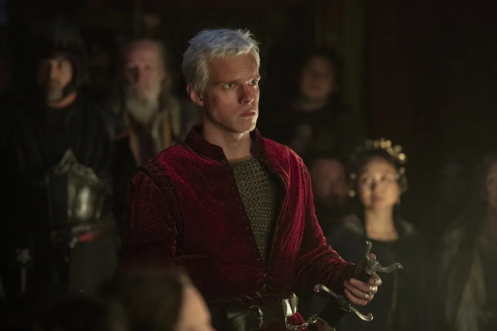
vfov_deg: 11.2
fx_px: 1684
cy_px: 166
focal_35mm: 122
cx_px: 248
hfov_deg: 16.8
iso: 10000
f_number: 2.8
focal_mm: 122
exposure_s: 1/200
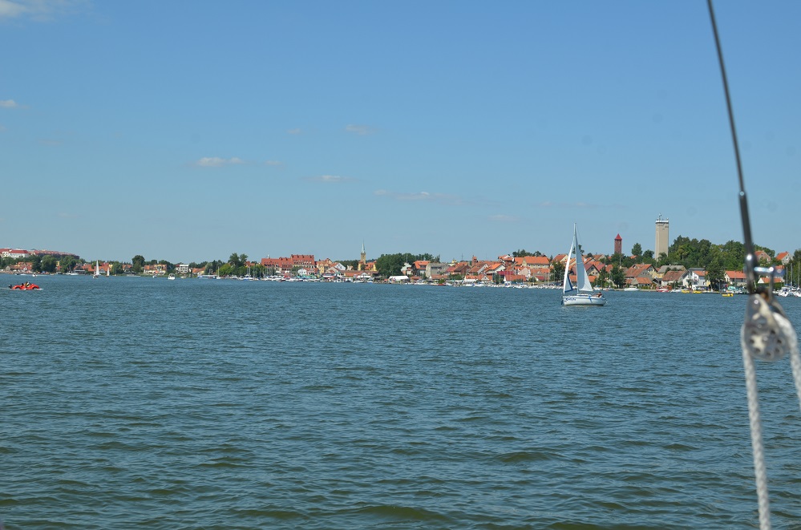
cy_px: 265
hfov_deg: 37.9
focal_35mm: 52
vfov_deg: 25.6
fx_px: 1165
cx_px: 400
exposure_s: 1/250
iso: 100
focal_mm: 35
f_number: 8
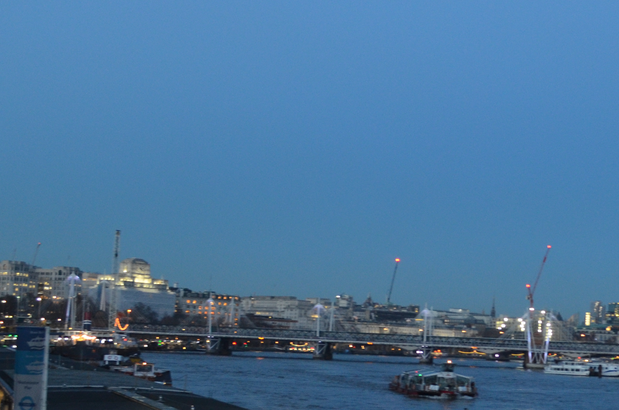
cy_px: 273
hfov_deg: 26.8
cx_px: 600
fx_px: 1235
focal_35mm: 72
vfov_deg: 18.8
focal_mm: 20
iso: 800
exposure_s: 1/15
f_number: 6.3
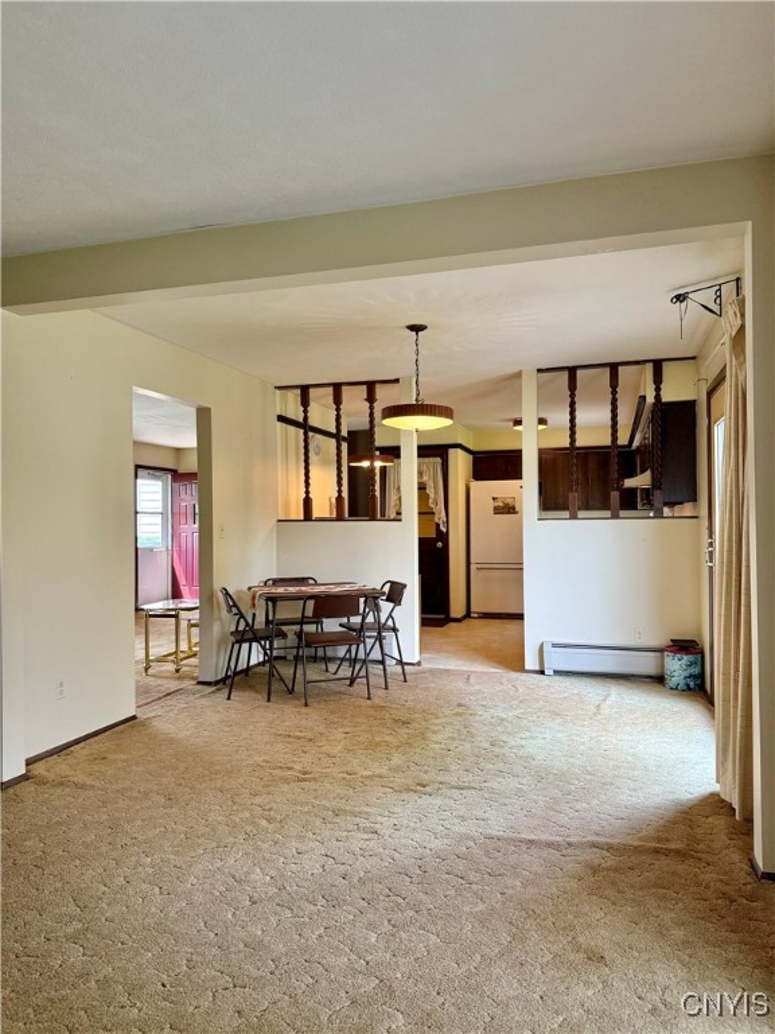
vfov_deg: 71.6
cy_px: 517
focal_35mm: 24
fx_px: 716
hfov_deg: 56.8
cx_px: 388
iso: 200
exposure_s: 1/120
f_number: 1.78
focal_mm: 6.76
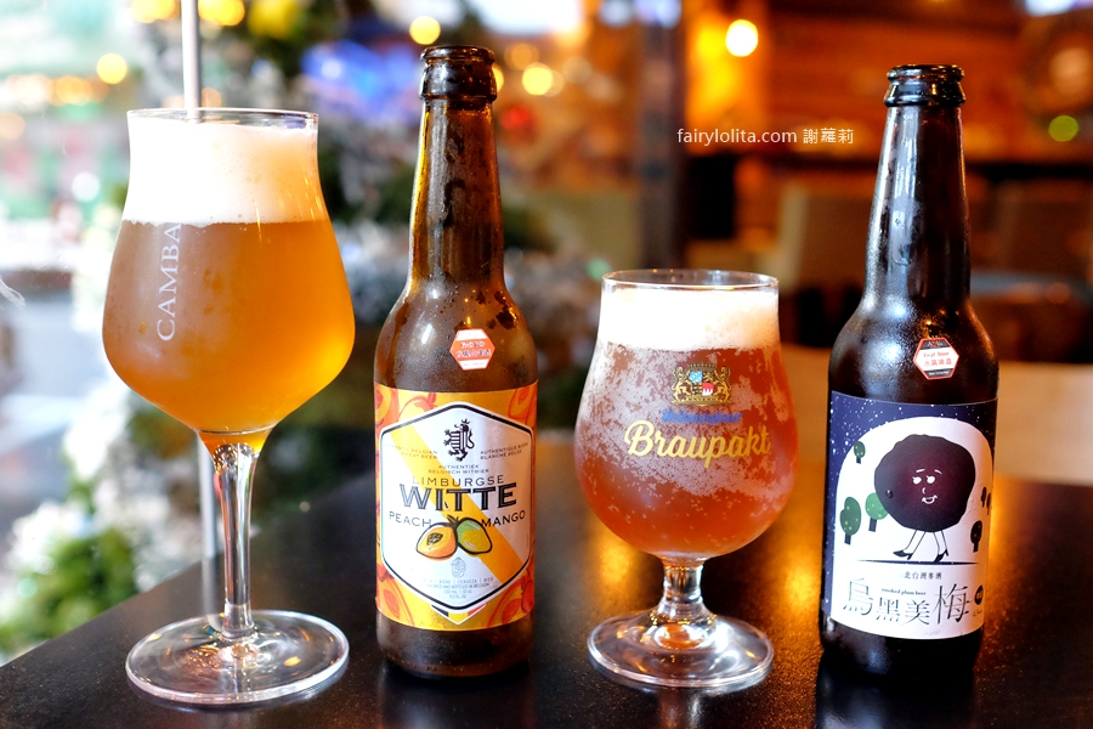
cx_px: 546
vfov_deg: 37.9
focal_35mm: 35
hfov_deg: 54.4
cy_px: 364
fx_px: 1063
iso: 3200
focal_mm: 23
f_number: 2.5
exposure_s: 1/85
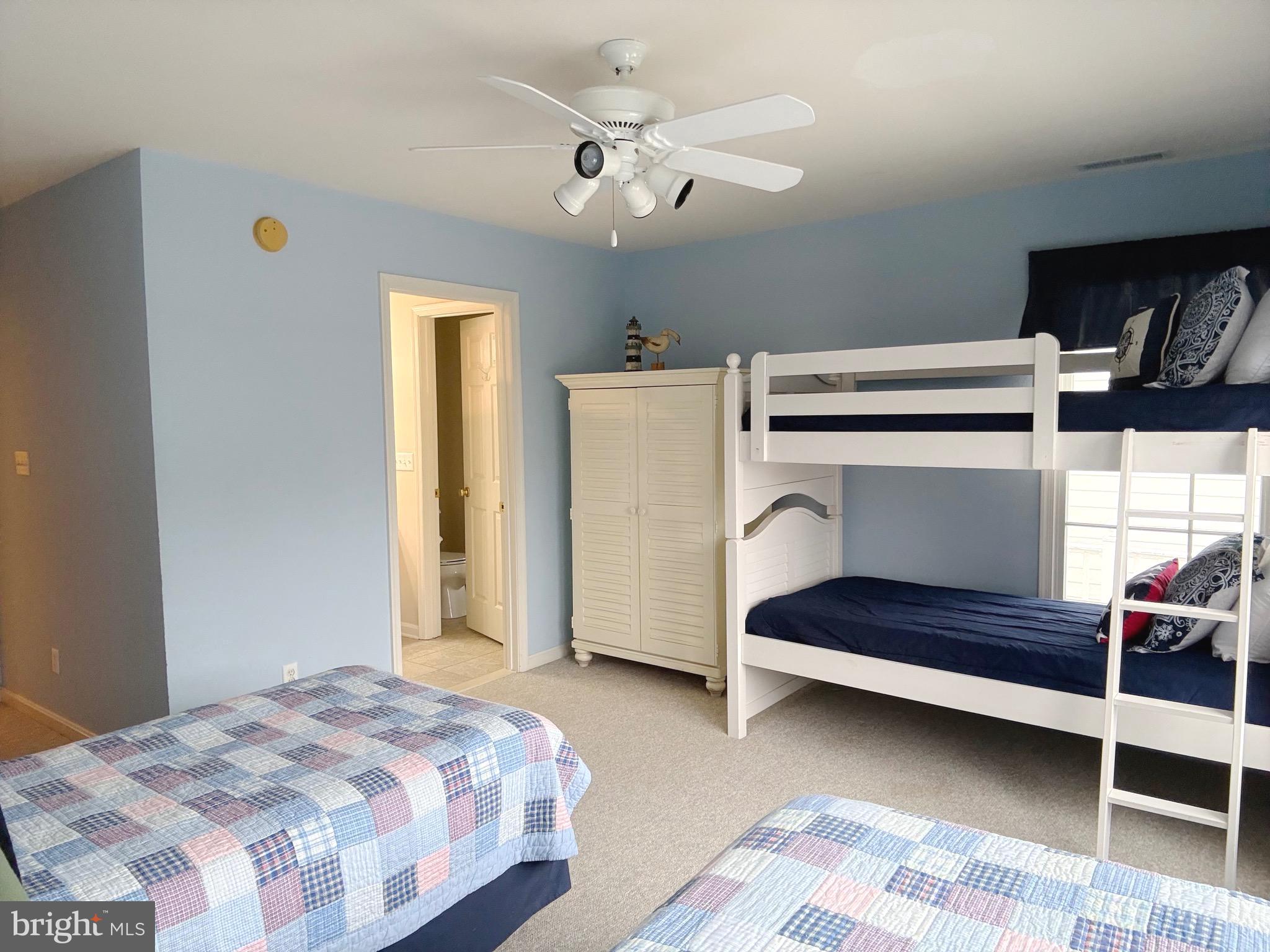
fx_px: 844
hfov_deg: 73.9
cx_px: 635
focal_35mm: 23
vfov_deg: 58.9
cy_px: 476
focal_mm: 2.69
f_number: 1.9
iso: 125
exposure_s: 1/60
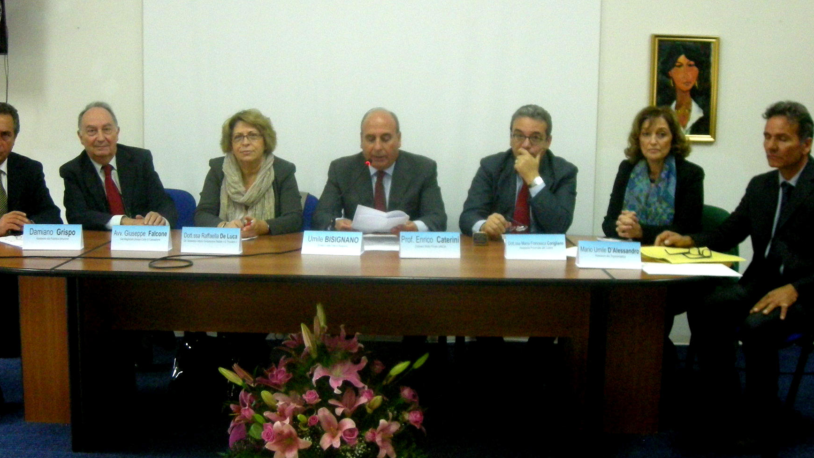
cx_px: 404
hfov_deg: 45.5
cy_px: 221
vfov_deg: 26.5
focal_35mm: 45
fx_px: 971
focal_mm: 5.7
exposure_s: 1/46.1
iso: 400
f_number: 2.8
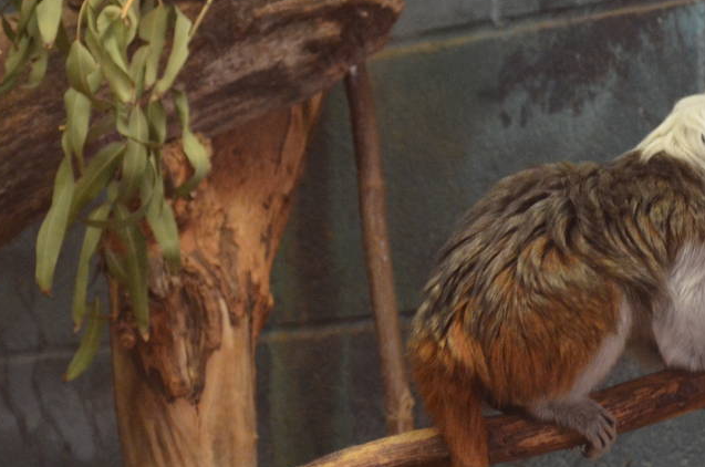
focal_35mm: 207
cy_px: 331
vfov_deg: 6.6
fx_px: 4051
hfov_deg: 9.9
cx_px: 198
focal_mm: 55
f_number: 5.6
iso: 1100
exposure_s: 1/30
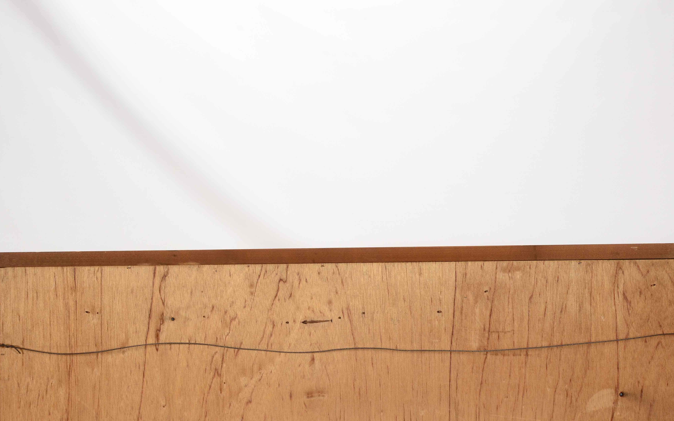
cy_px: 260
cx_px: 355
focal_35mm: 71
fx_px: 1304
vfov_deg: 18.3
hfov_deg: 29.0
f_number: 16
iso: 200
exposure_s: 1/160
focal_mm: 38
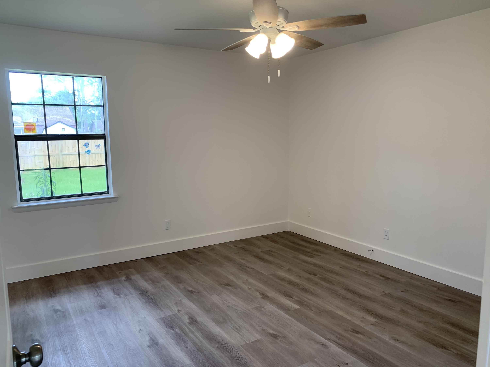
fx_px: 368
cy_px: 184
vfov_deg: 53.1
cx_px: 245
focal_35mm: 26
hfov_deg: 67.3
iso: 50
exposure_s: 1/60
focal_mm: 4.25
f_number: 1.8
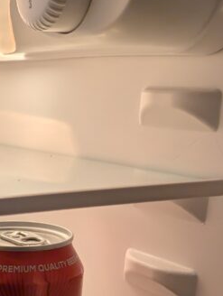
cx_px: -100
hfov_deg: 17.8
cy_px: 311
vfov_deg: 24.5
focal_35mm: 75
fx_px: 643
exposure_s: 1/110
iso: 21
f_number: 1.68
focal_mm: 6.9
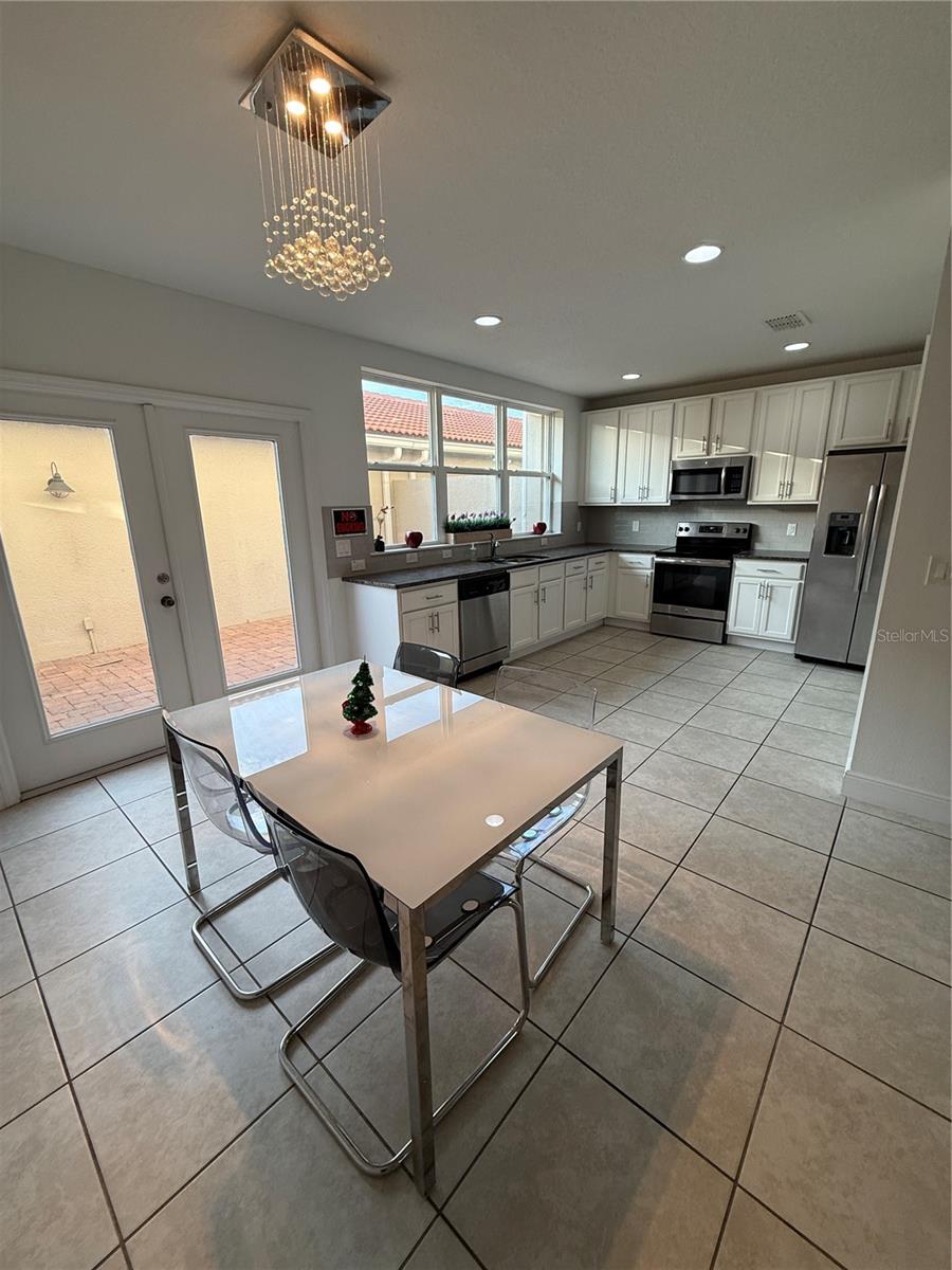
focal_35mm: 14
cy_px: 635
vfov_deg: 102.1
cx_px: 476
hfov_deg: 85.7
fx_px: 513
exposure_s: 1/120
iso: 80
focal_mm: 2.22
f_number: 2.2
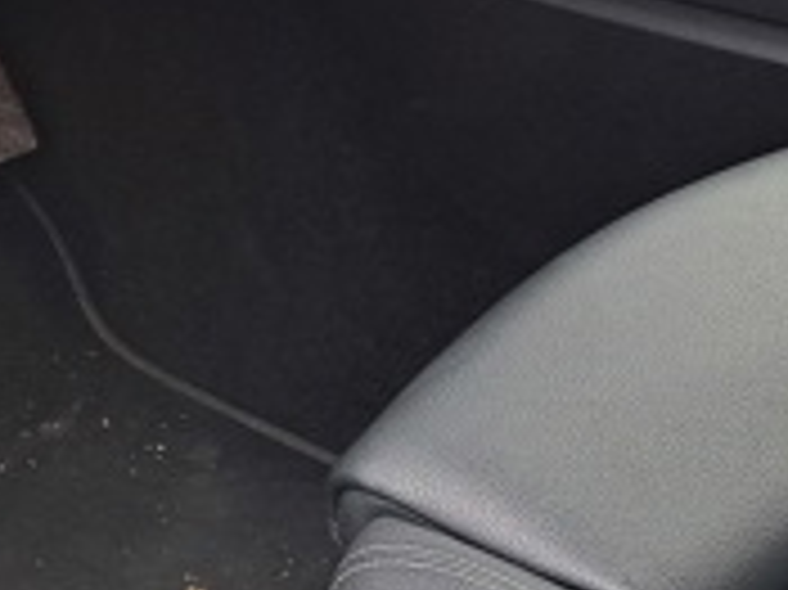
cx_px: 360
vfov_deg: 12.0
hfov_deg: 17.9
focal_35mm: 110
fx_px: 2502
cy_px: -581
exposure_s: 1/50
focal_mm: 5.23
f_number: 1.8
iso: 50
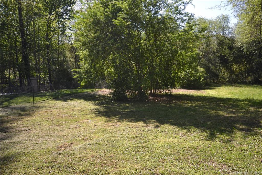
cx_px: 131
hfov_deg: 61.9
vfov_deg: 43.6
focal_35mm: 30
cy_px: 88
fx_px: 218
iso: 100
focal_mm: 20
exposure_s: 1/125
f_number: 5.6
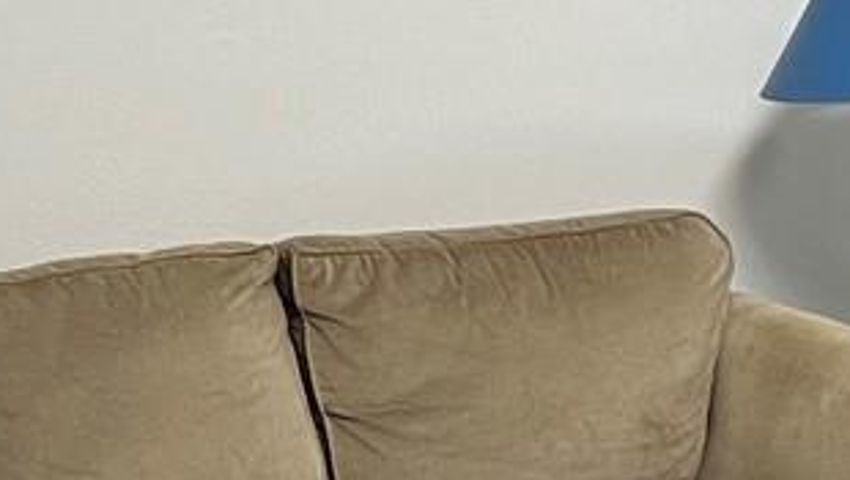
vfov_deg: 8.3
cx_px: 930
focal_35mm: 146
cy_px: 241
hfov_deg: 14.4
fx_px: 3293
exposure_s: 1/82
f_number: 1.5
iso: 125
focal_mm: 5.7
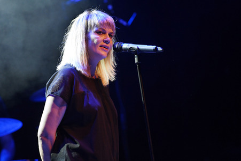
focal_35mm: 200
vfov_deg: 6.9
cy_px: 80
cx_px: 120
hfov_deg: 10.3
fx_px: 1338
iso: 2500
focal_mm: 200
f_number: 2.8
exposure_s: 1/200
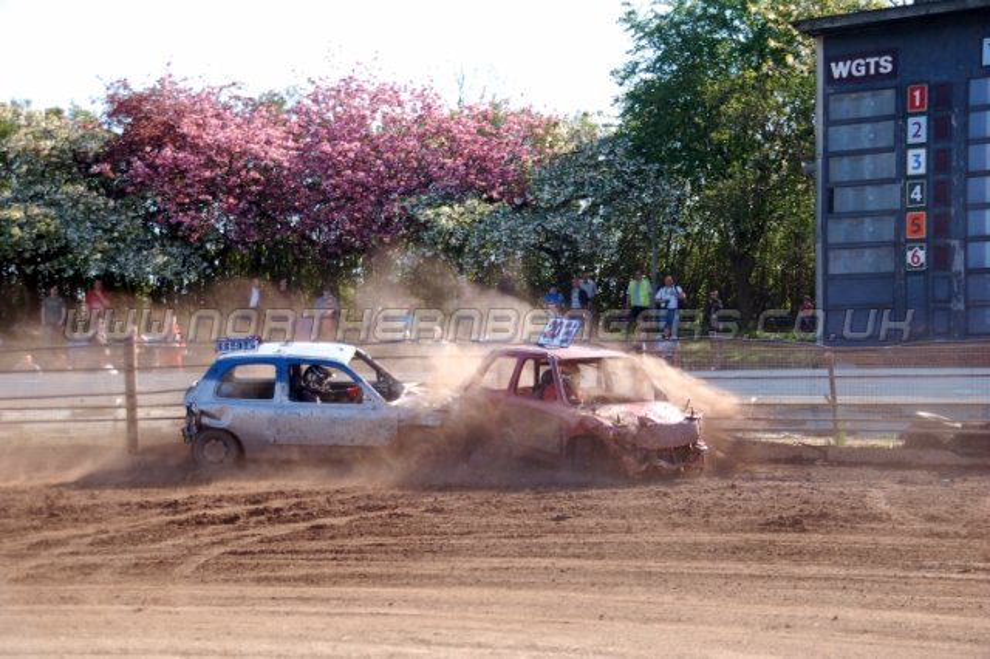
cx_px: 495
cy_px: 330
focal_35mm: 82
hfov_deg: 24.6
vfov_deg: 16.5
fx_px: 2267
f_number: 5.3
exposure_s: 1/500
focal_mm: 55
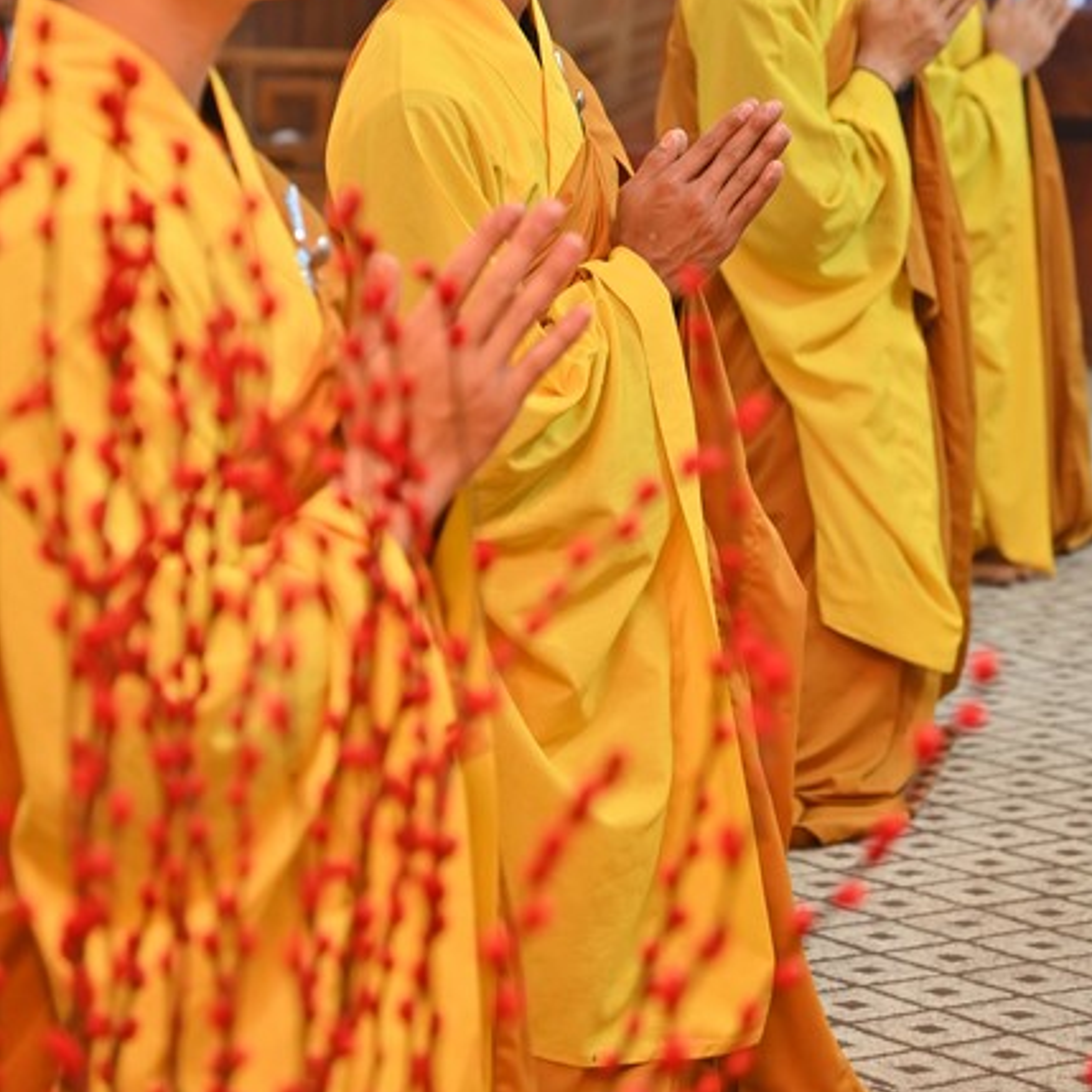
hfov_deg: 13.8
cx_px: 547
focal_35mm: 126
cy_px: 298
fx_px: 4497
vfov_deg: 13.8
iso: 2000
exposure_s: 1/100
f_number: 5
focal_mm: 98
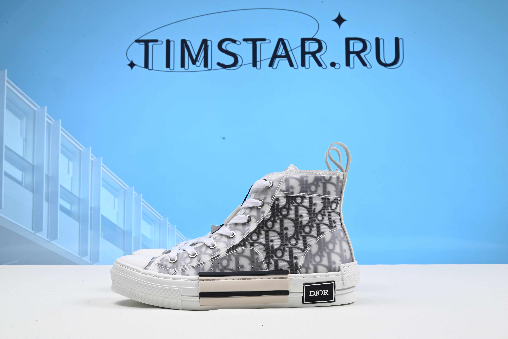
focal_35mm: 40
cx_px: 254
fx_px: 565
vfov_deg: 33.4
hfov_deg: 48.4
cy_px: 170
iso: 100
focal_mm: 40
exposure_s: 1/2.5
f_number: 16
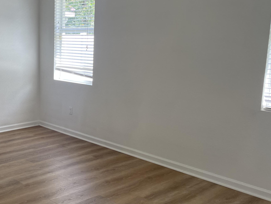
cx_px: 58
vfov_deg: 32.2
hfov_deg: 40.5
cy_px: 99
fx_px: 352
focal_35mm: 45
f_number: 1.6
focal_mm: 4.2
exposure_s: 1/121
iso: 50
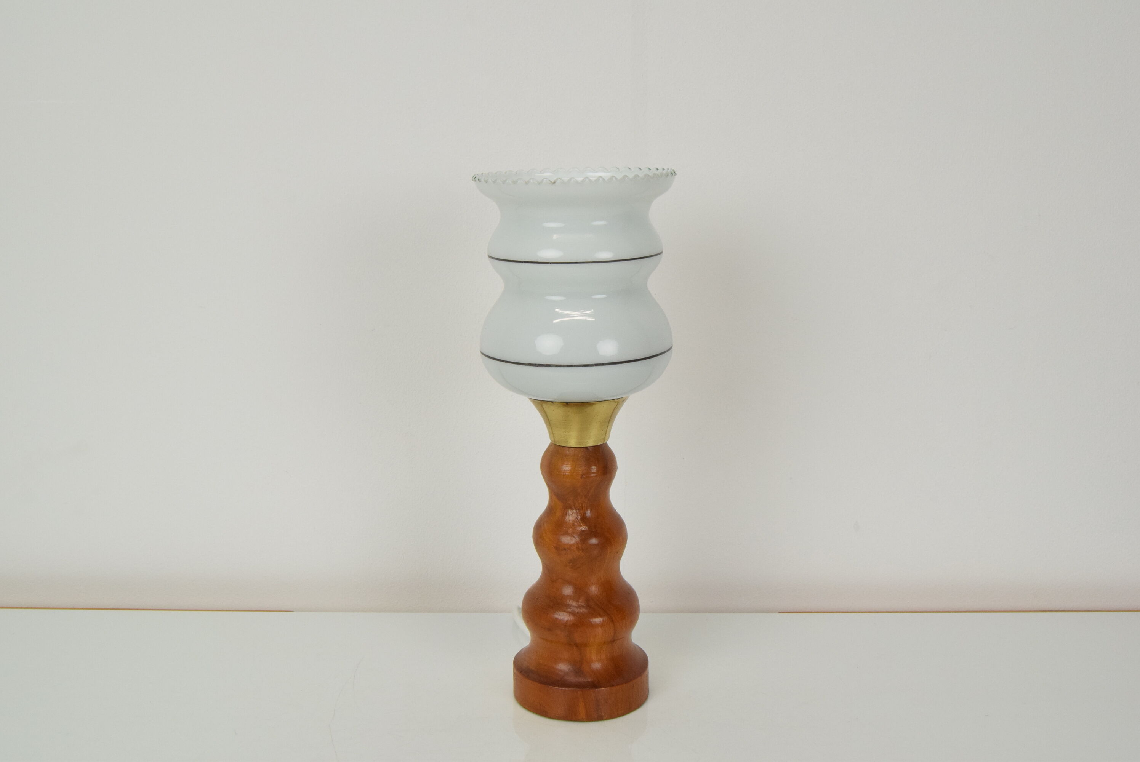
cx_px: 570
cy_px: 381
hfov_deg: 53.1
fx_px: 1141
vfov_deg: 36.9
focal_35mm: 36
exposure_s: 1/320
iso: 1600
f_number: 9
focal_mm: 24
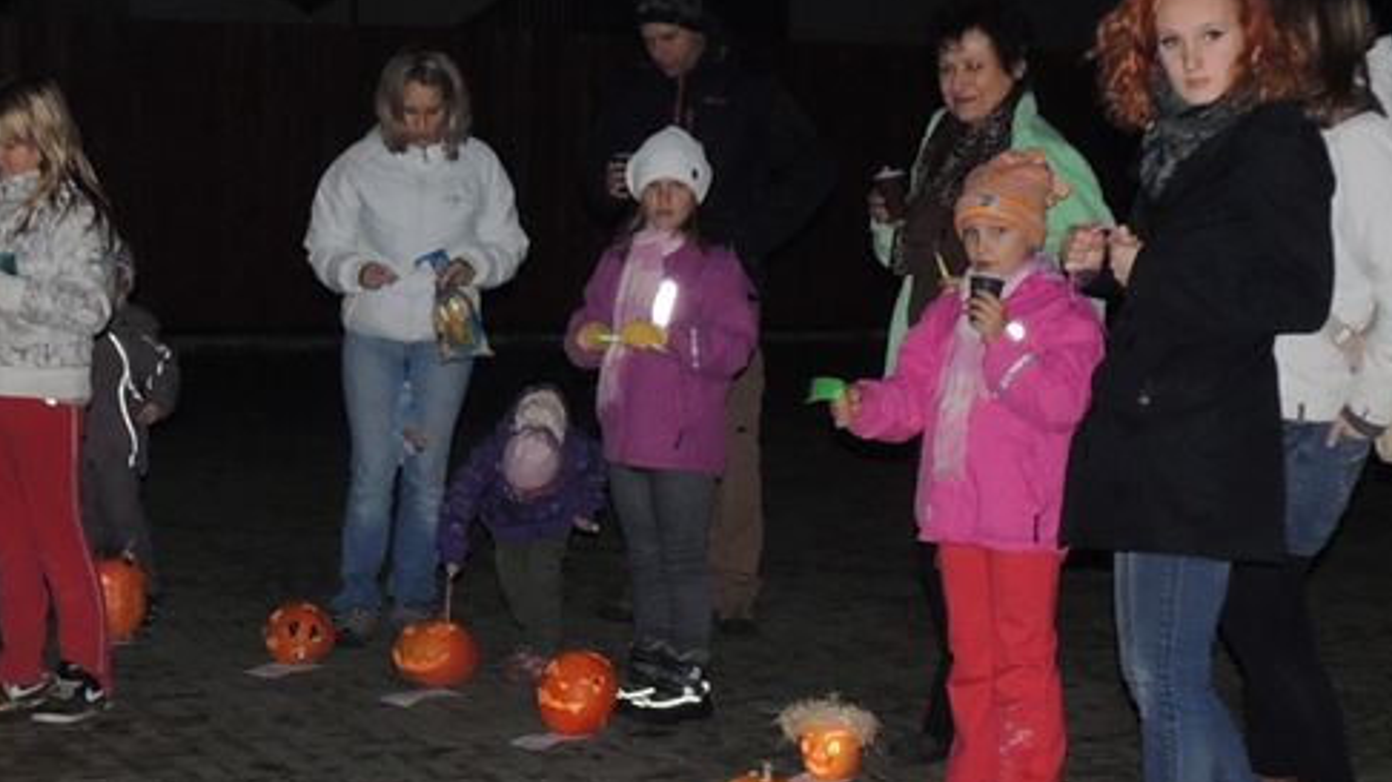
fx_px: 1181
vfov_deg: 36.6
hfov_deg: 61.0
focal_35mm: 32
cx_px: 659
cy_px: 433
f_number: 3
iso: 280
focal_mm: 4.3
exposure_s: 1/30
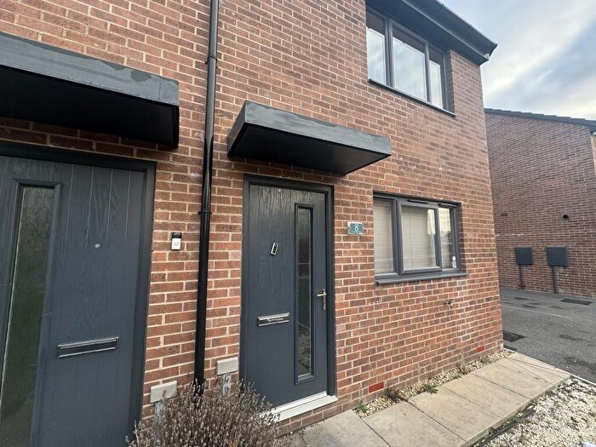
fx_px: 241
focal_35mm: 14
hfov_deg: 102.1
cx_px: 298
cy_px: 224
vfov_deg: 85.7
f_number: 2.2
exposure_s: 1/99
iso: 50
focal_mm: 2.22
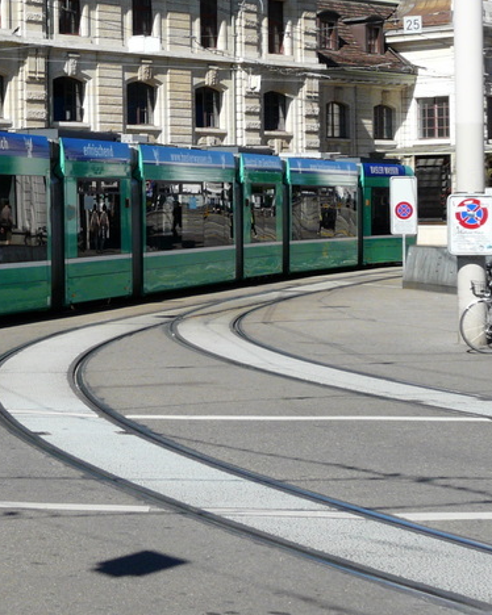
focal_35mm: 96
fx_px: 1748
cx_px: -72
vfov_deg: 19.8
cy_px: 162
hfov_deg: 15.5
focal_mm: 7.5
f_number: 5.6
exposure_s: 1/400
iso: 100
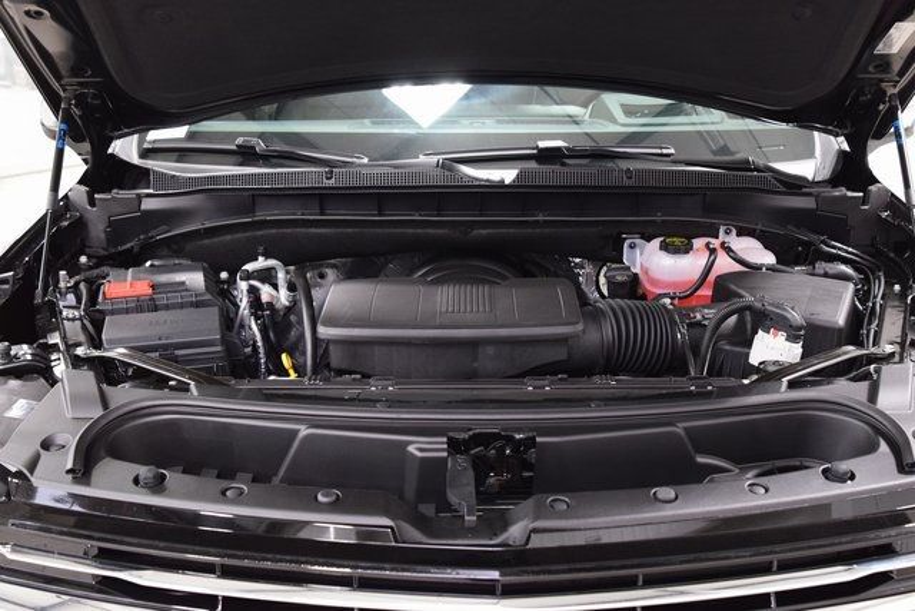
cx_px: 458
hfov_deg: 49.5
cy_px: 306
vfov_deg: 34.2
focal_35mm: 39
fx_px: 991
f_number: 5
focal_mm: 26
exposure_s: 1/15
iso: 1600
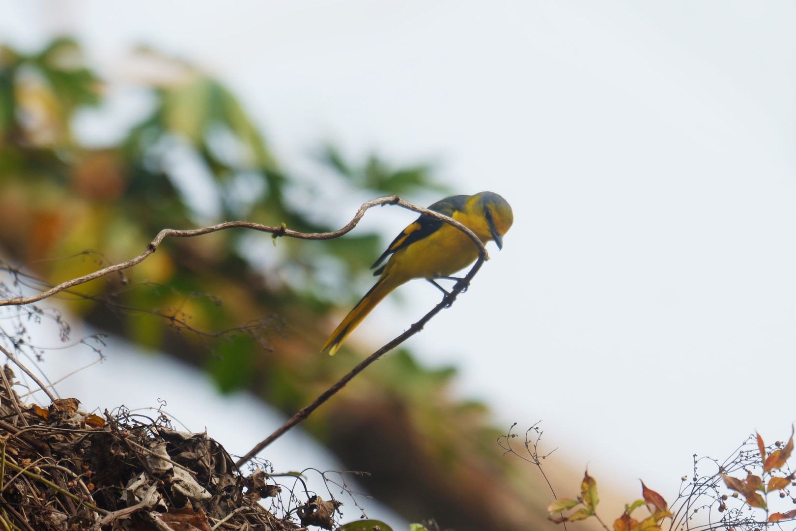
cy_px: 266
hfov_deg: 3.1
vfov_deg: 2.1
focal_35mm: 660
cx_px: 398
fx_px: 14592
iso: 360
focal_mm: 440
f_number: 6.3
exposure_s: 1/500
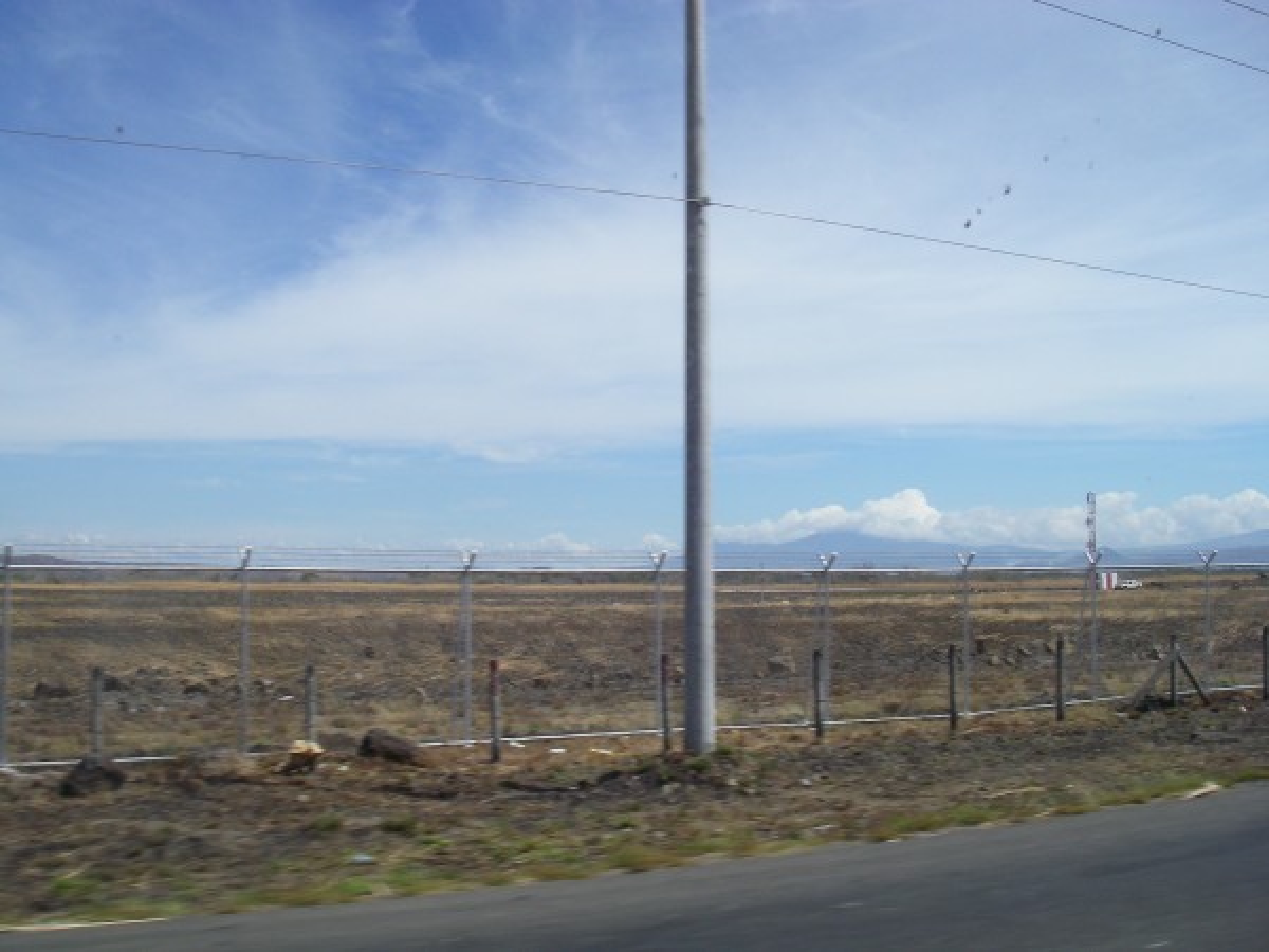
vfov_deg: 37.7
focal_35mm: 38
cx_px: 634
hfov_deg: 49.0
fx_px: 1393
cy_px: 476
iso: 64
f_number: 6.6
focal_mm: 6.3
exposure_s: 1/320
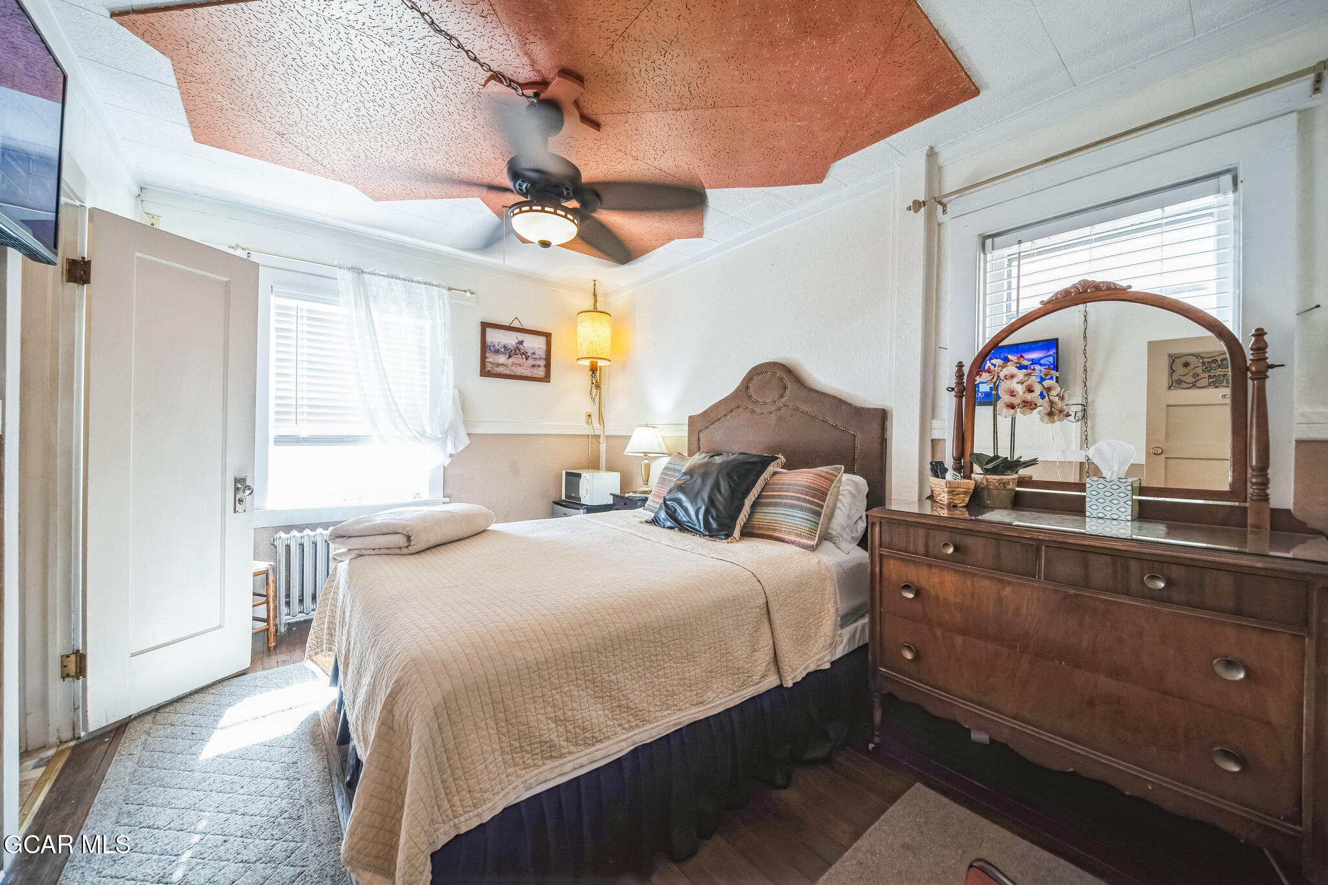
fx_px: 443
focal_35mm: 12
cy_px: 442
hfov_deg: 112.6
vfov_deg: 90.0
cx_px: 664
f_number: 7.1
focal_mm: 12
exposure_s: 1/40
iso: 1250
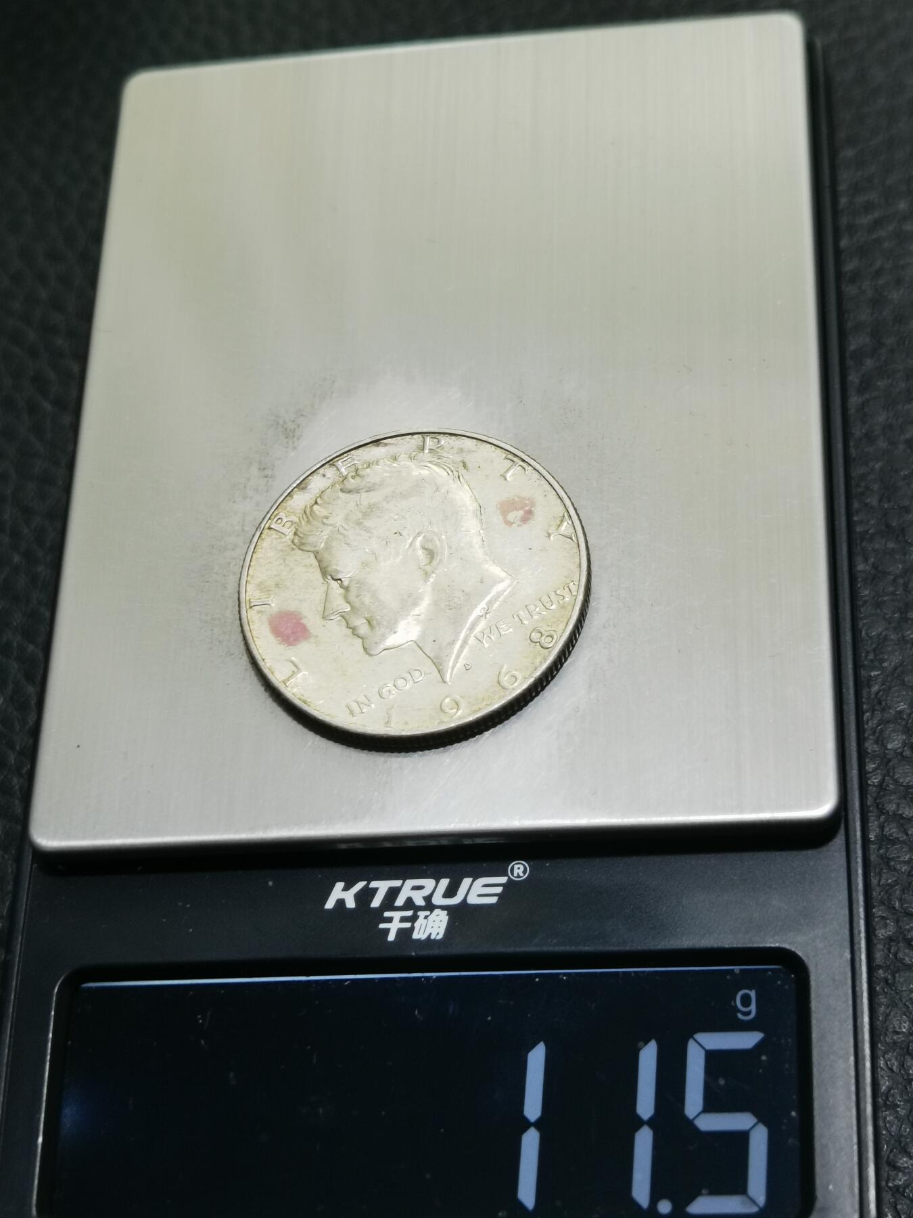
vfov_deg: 31.7
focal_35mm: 61
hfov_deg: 24.0
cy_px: 609
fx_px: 2145
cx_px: 456
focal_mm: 6.67
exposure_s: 1/100
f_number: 1.9
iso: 100
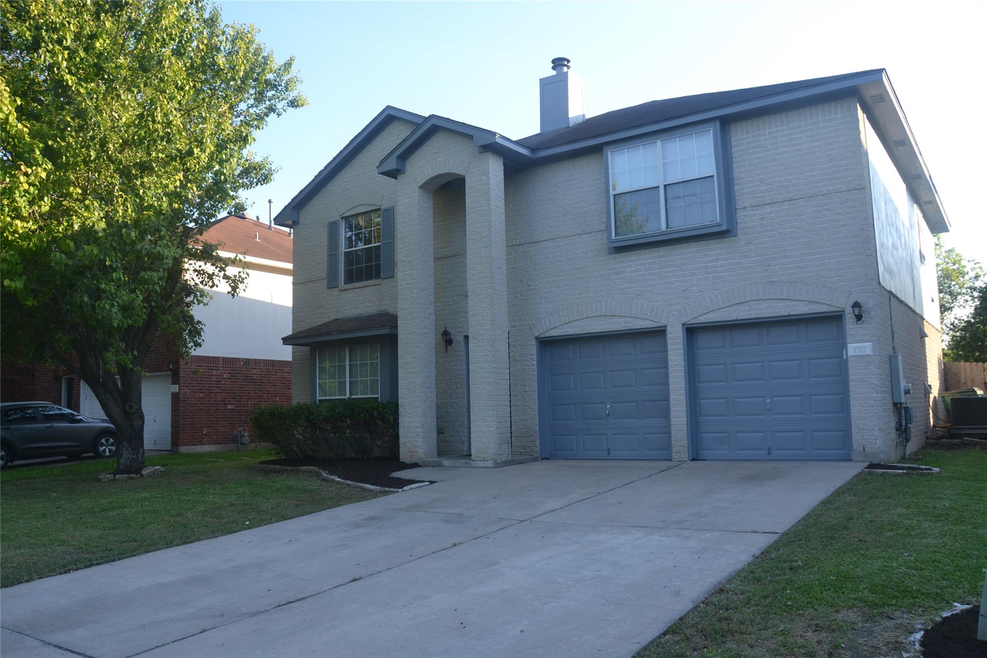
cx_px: 494
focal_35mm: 27
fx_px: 740
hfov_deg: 67.4
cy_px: 329
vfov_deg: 47.9
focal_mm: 18
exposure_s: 1/125
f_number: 5.6
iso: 125
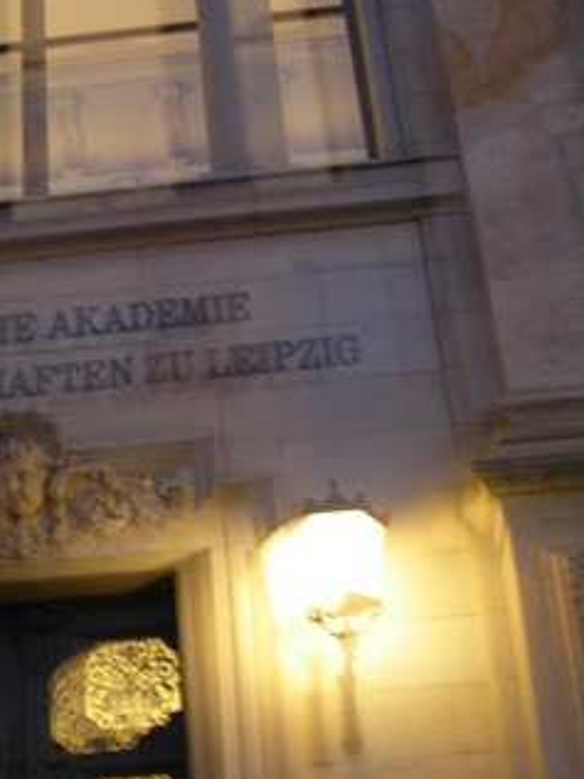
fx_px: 1732
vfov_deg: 25.3
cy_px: 459
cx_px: 37
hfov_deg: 18.8
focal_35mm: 77
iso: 200
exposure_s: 1/2.5
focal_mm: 6.3
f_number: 2.9
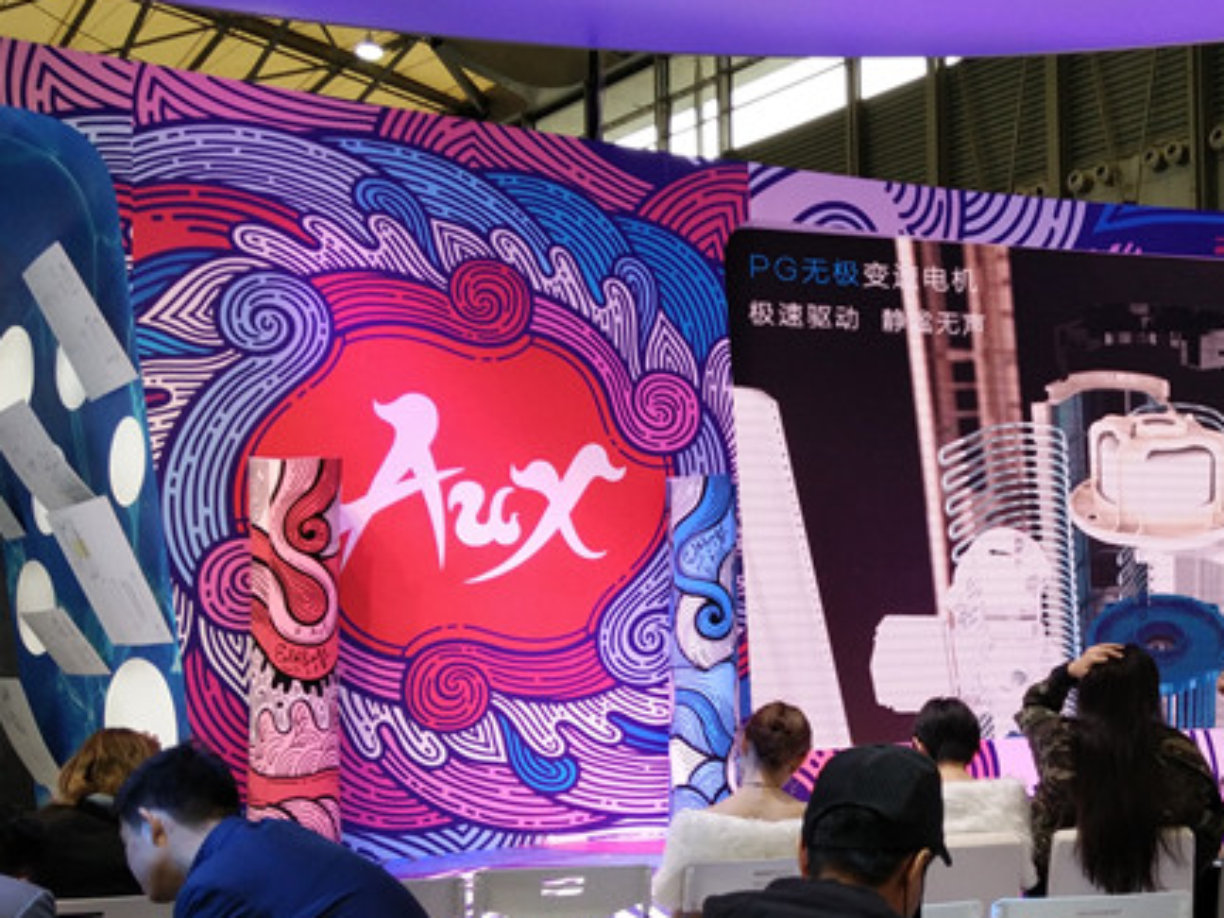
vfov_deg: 41.7
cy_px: 526
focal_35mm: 34
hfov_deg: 51.6
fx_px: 1202
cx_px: 918
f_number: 2.2
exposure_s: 1/100
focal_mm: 3.66
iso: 75
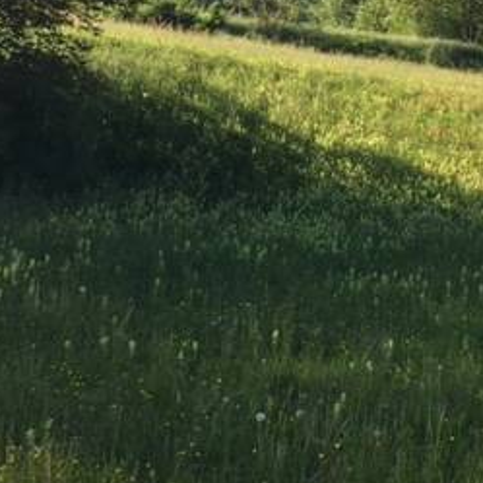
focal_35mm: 66
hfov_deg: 25.6
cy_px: 142
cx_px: 392
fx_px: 1042
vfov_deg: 25.9
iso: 32
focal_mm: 4.15
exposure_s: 1/964
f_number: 2.2
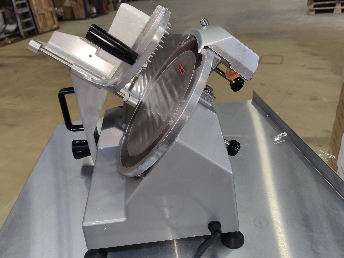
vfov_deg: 48.2
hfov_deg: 61.5
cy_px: 128
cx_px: 154
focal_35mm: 29
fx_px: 288
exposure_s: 1/60
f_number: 1.75
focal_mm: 4.75
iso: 384
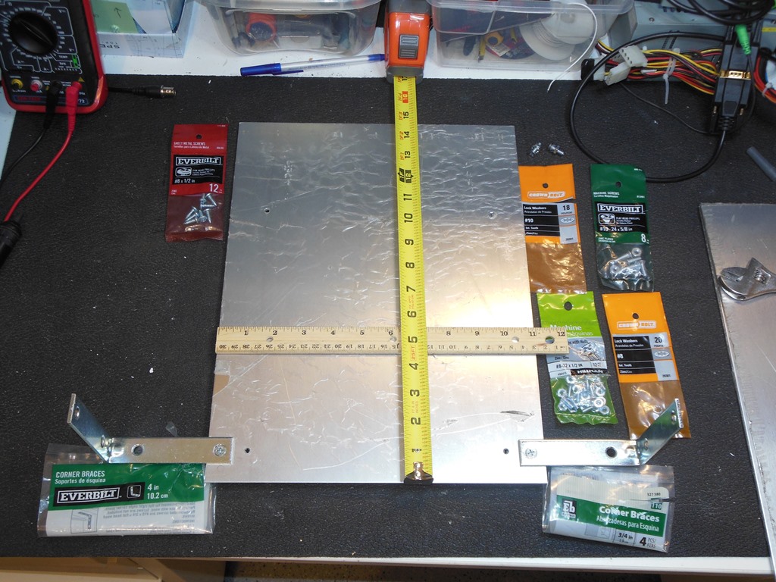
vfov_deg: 37.7
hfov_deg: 49.0
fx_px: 852
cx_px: 388
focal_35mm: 38
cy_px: 291
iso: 200
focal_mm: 6.8
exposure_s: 1/30
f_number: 3.6
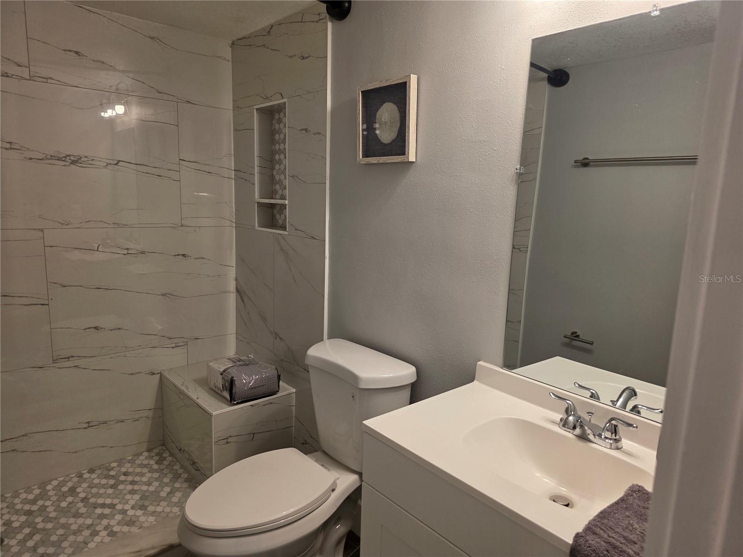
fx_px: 494
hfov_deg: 73.9
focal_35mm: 23
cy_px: 278
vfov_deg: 58.9
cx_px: 372
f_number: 1.7
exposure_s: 1/180
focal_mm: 6.3
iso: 125
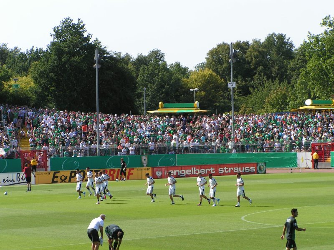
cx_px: 167
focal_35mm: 150
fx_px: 1447
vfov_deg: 9.9
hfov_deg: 13.2
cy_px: 125
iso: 50
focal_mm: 22.9
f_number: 5.6
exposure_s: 1/320
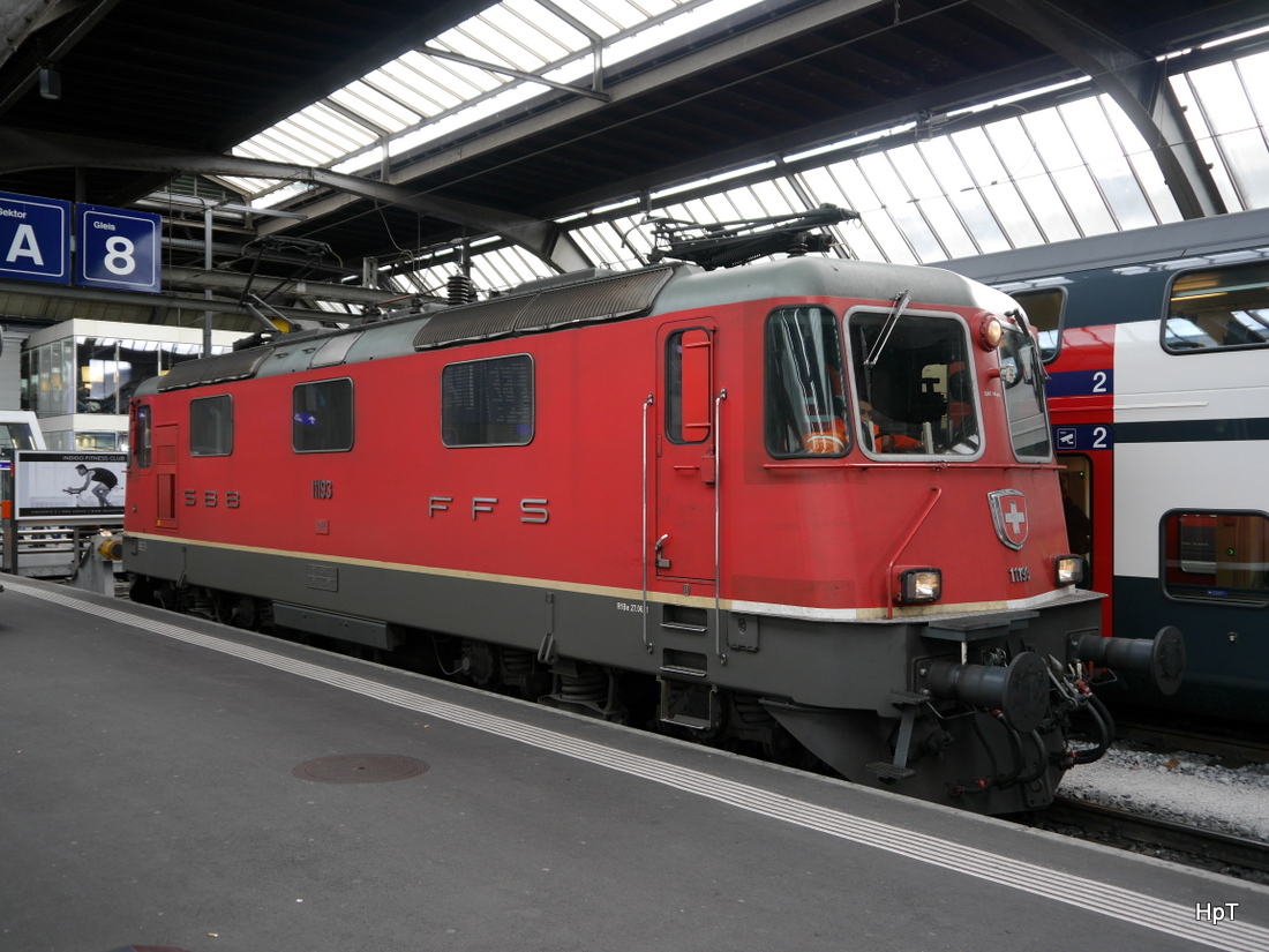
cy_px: 476
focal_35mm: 32
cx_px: 634
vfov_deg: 44.2
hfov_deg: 56.8
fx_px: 1173
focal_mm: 16
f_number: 3.9
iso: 200
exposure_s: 1/60
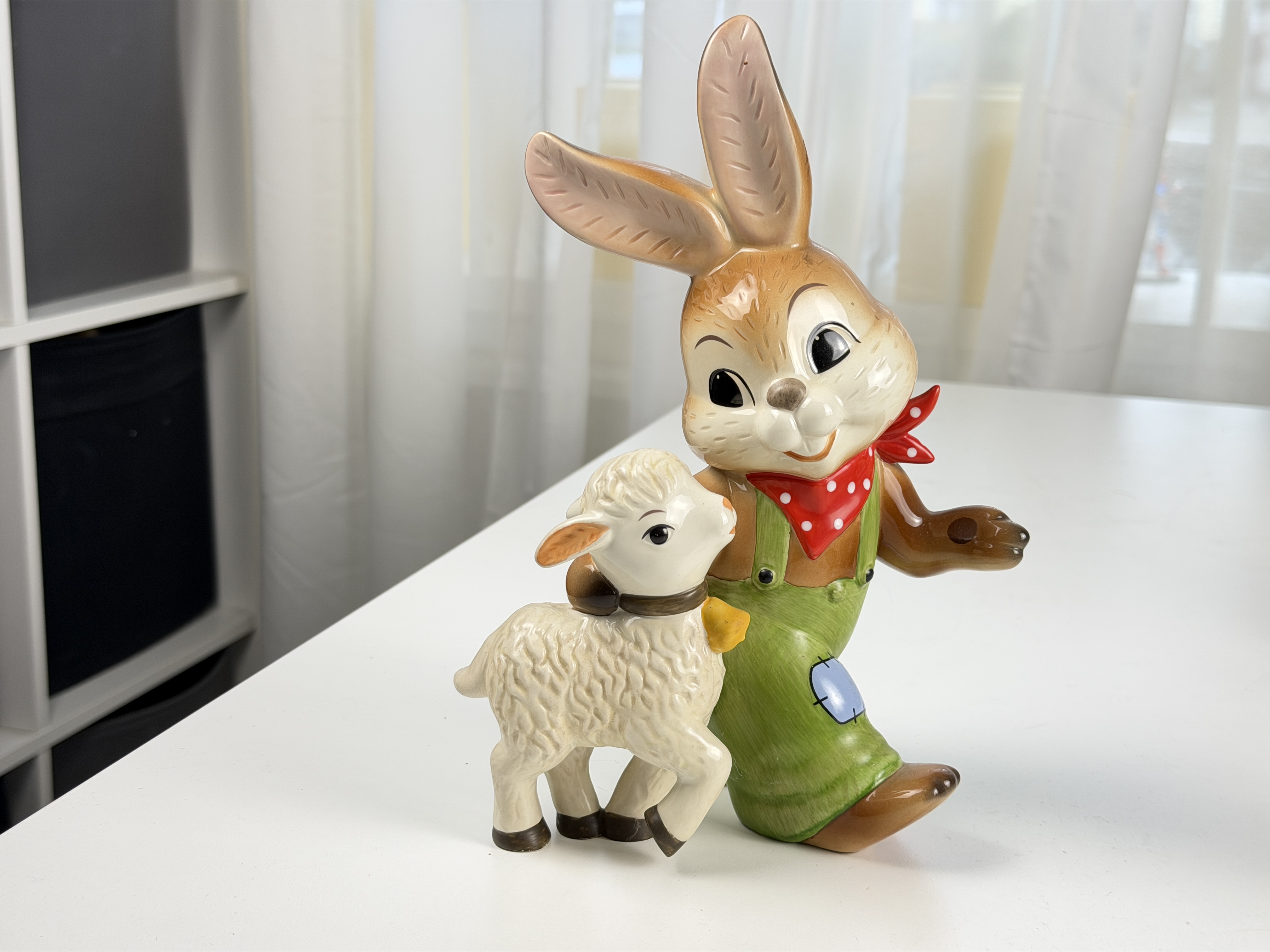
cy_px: 476
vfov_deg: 30.3
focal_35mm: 48
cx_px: 635
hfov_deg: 39.7
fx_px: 1761
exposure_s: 1/100
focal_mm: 6.76
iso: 64
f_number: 1.78
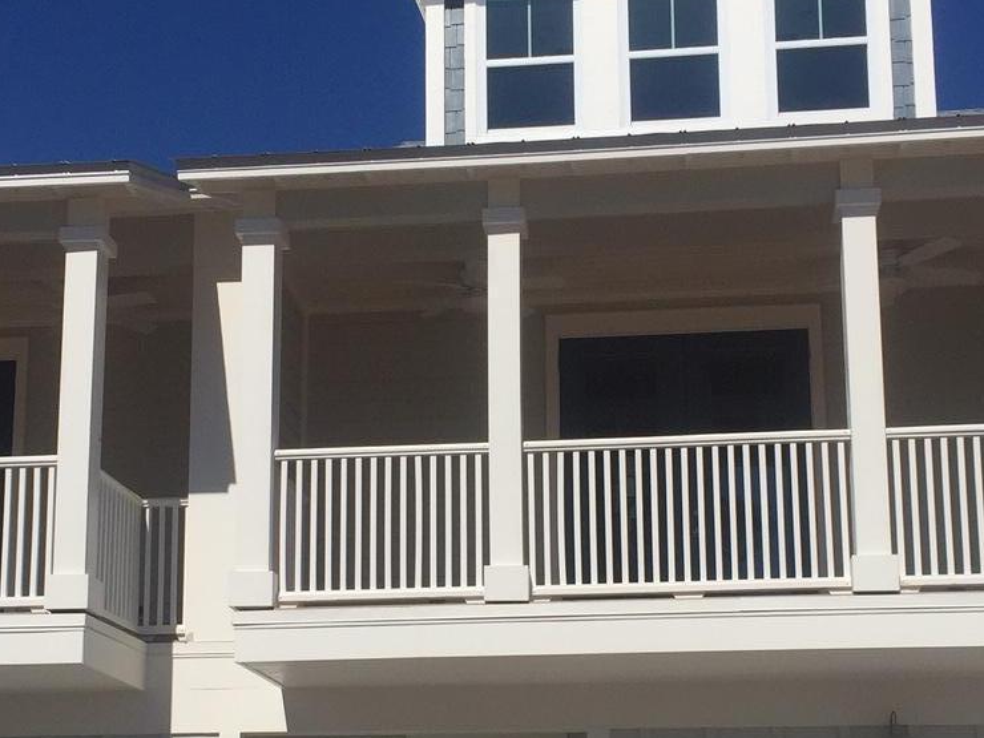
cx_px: 477
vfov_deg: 22.6
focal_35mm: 64
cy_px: 590
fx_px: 1819
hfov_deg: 30.3
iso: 32
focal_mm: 4.15
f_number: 2.2
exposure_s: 1/5650
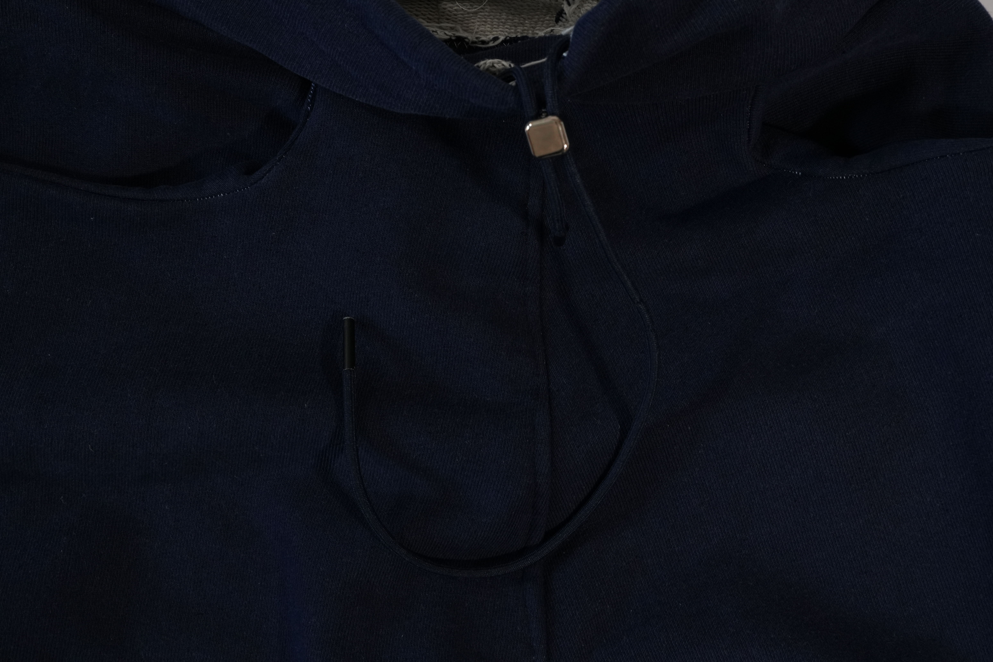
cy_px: 331
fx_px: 1365
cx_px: 496
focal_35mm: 50
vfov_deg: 27.3
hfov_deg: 40.0
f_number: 6.3
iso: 800
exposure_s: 1/30
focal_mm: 33
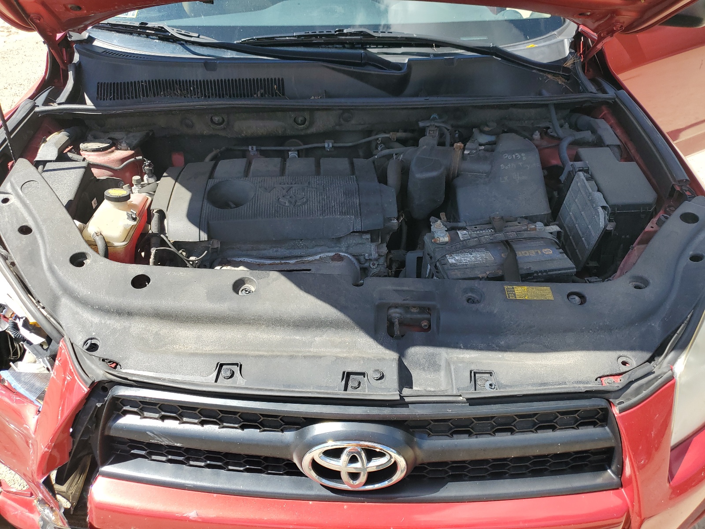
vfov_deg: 53.1
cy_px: 264
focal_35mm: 26
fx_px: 530
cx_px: 352
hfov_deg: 67.3
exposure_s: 1/1250
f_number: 1.5
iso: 50
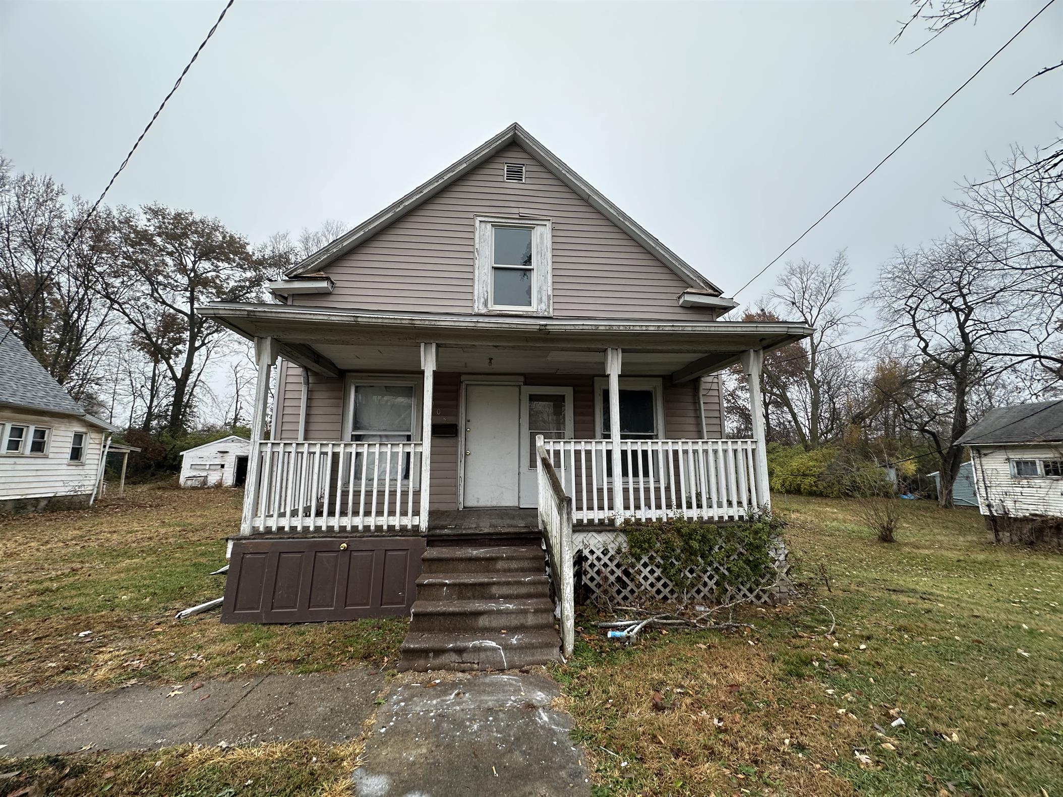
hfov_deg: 102.1
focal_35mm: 14
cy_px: 398
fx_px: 430
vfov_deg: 85.7
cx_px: 532
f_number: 2.2
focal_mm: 2.22
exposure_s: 1/99
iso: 50
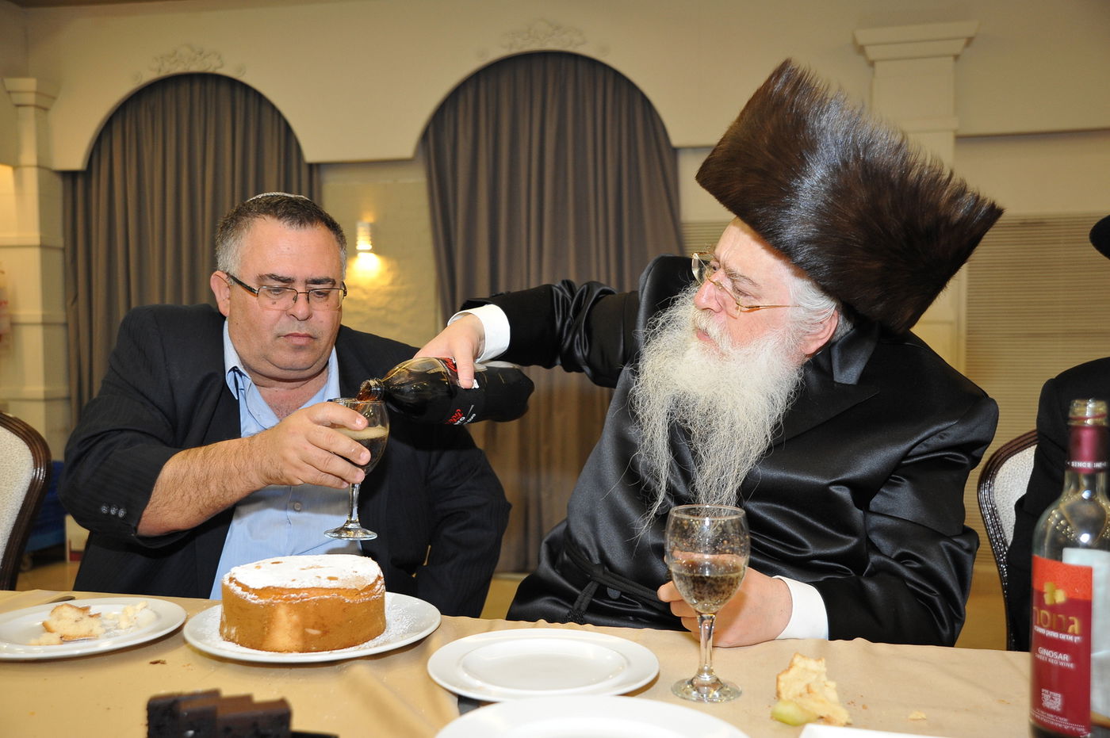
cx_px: 555
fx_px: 1078
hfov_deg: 54.5
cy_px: 369
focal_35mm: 35
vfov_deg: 37.8
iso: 1600
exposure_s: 1/100
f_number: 4
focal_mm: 35
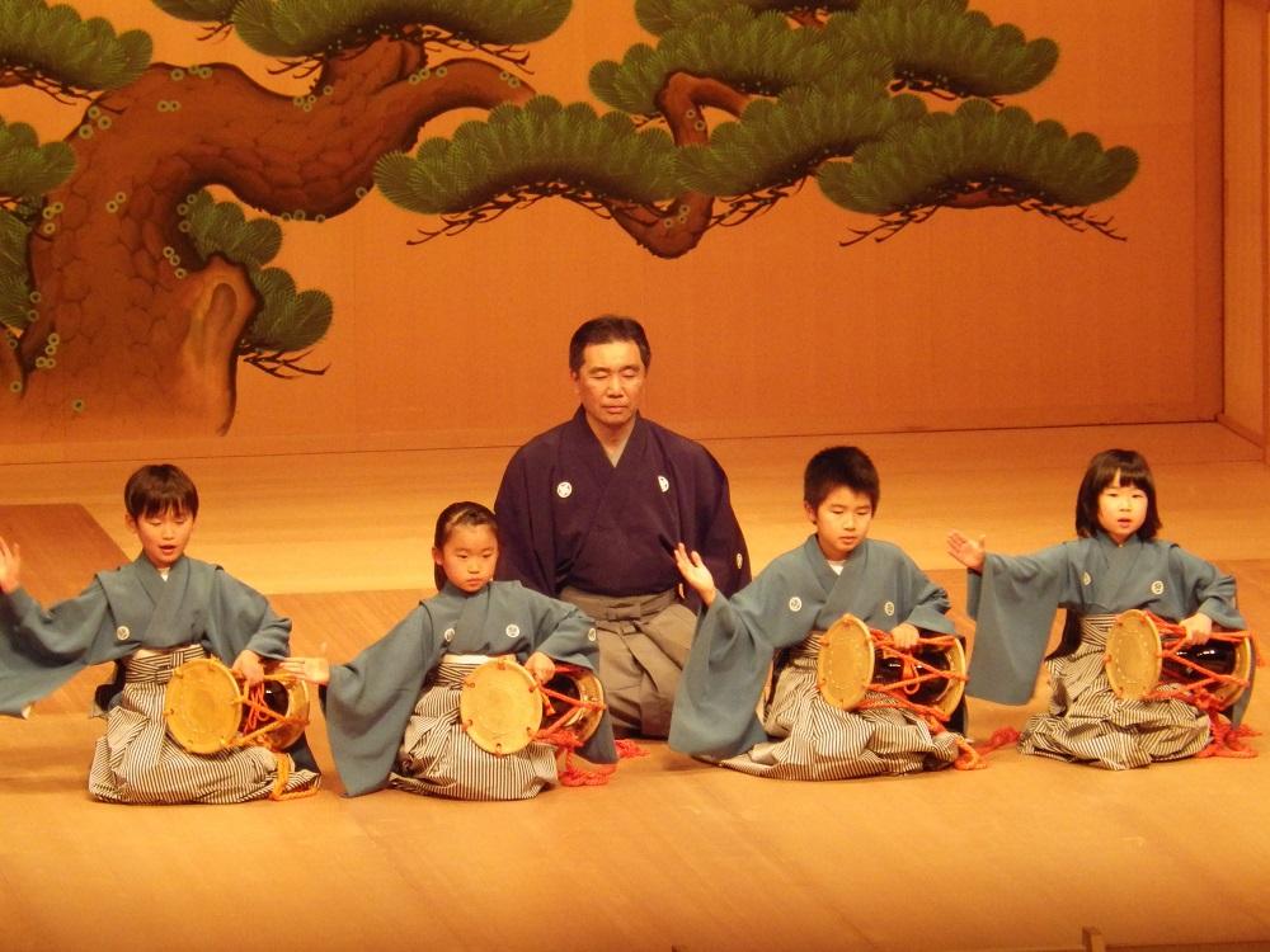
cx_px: 635
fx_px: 11630
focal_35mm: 317
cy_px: 476
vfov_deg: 4.7
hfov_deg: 6.3
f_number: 5.9
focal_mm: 56.8
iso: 800
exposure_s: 1/80
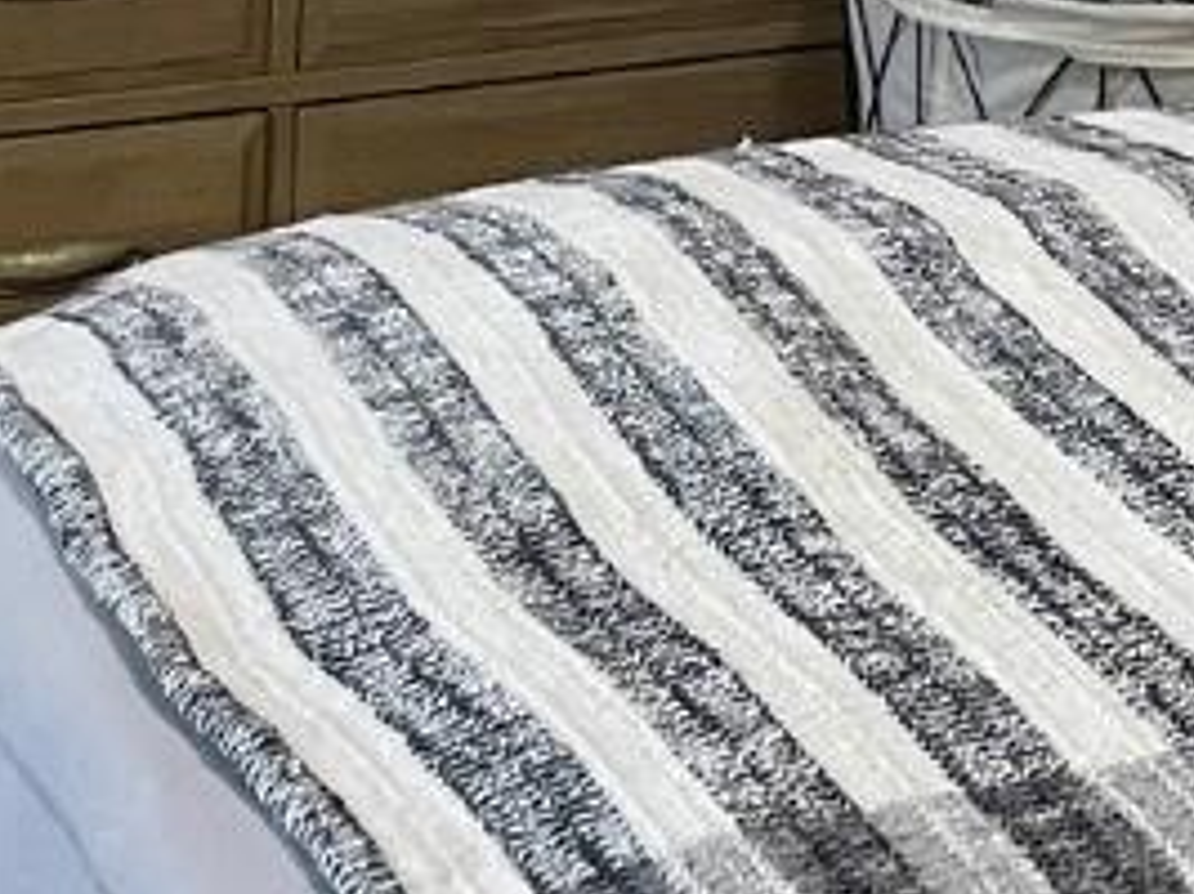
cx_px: 975
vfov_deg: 9.4
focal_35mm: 146
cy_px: -945
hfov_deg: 13.5
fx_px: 5034
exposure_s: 1/60
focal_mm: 4.2
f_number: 1.6
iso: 200
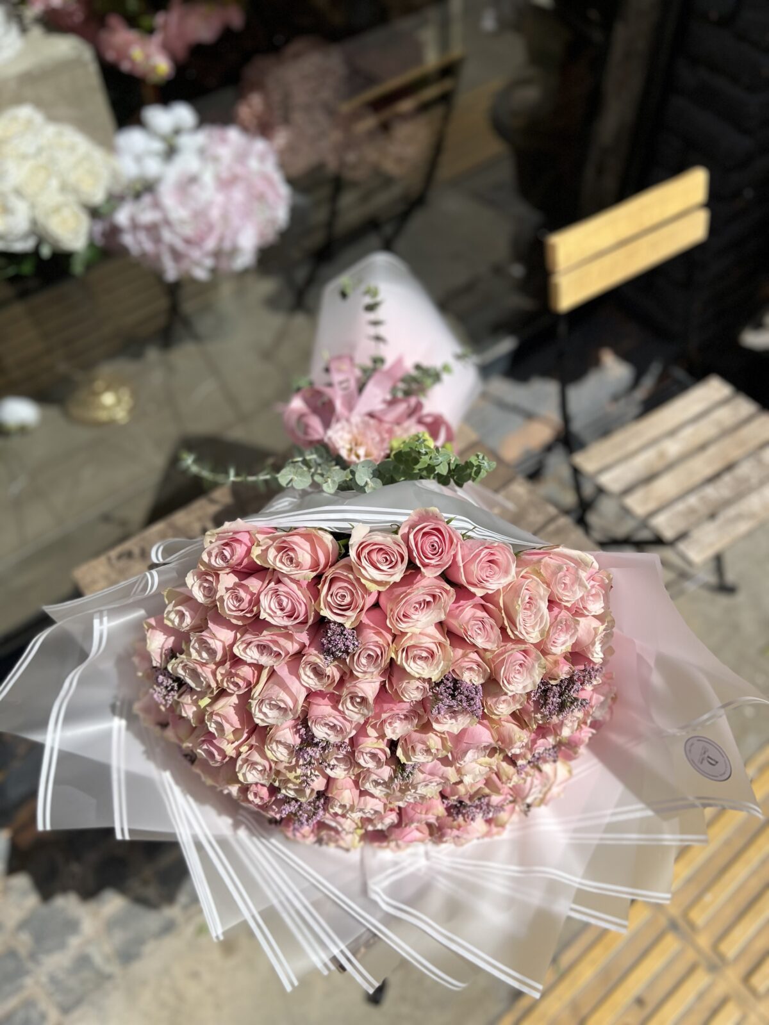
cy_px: 512
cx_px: 384
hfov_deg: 53.1
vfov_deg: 67.3
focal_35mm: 26
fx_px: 770
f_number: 1.5
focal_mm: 5.7
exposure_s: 1/8000
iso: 50
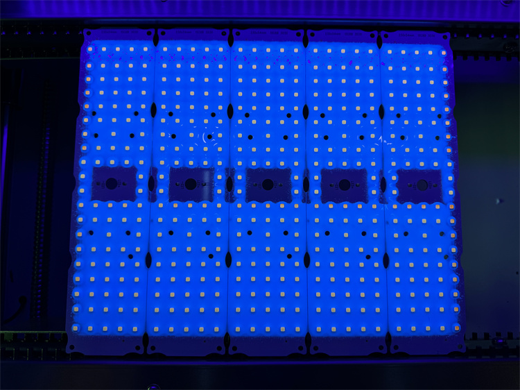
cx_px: 260
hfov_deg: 71.6
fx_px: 360
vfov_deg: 56.8
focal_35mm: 24
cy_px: 195
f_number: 1.78
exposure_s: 1/334
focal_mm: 6.76
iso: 80
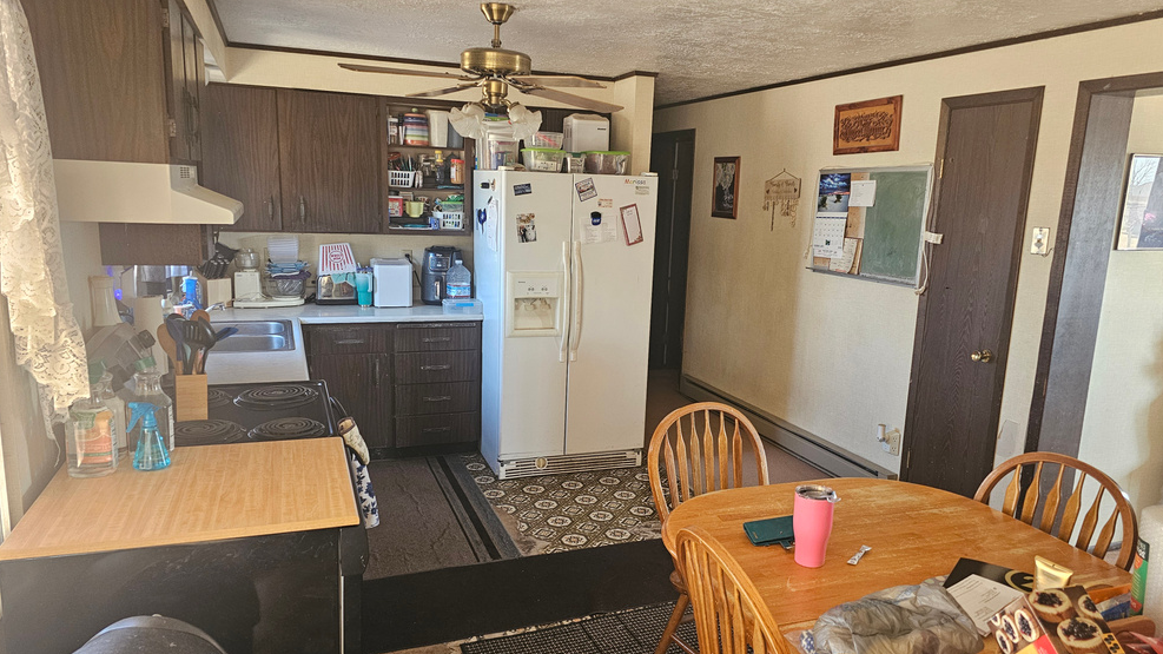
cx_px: 595
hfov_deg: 71.9
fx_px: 802
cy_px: 366
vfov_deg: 44.3
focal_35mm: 26
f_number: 1.7
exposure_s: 1/120
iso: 400
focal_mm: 6.3
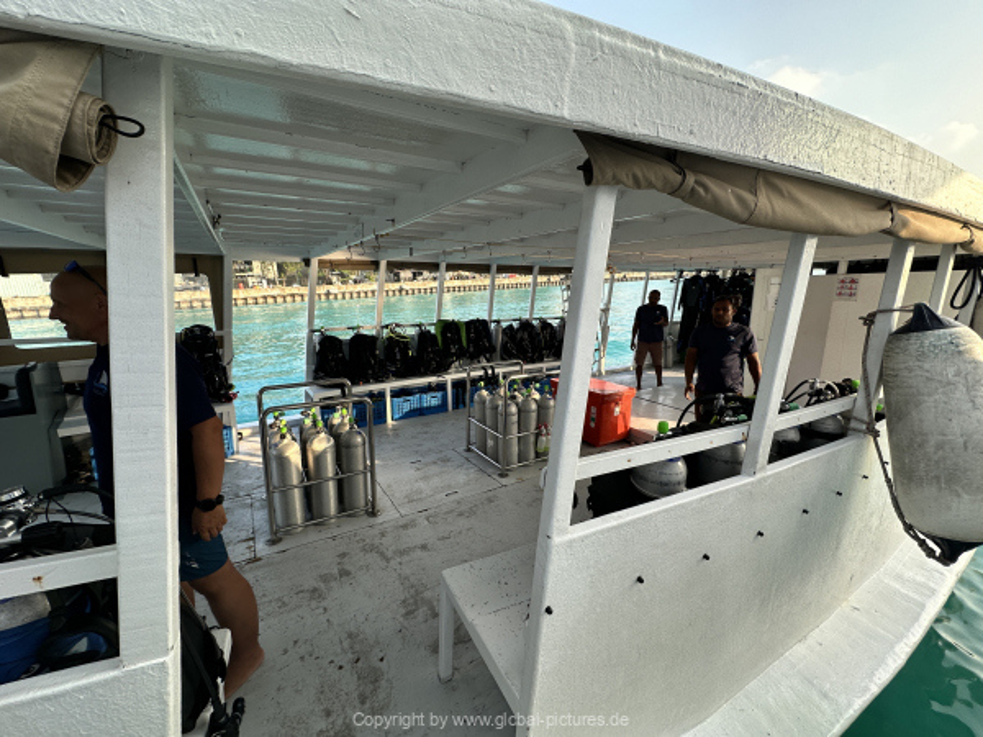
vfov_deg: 85.7
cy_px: 368
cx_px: 492
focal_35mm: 14
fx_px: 398
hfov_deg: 102.1
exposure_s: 1/293
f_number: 2.2
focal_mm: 2.22
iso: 40
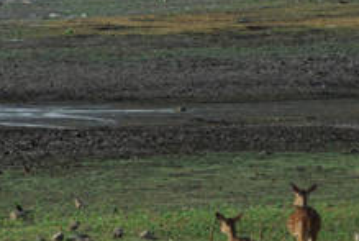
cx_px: -111
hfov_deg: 2.6
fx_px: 7890
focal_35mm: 790
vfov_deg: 1.7
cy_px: 11
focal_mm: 165
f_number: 5.3
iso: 140
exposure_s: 1/250
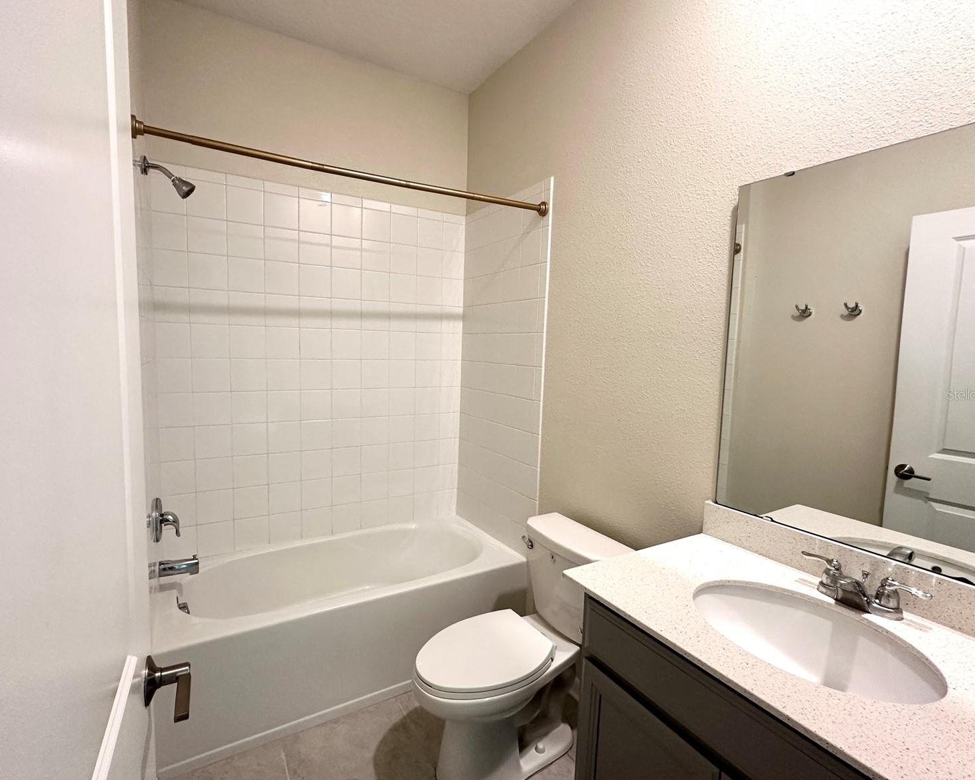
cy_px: 394
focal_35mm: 15
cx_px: 474
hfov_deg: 96.8
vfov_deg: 84.0
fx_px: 433
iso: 160
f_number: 2.2
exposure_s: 1/60
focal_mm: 2.22
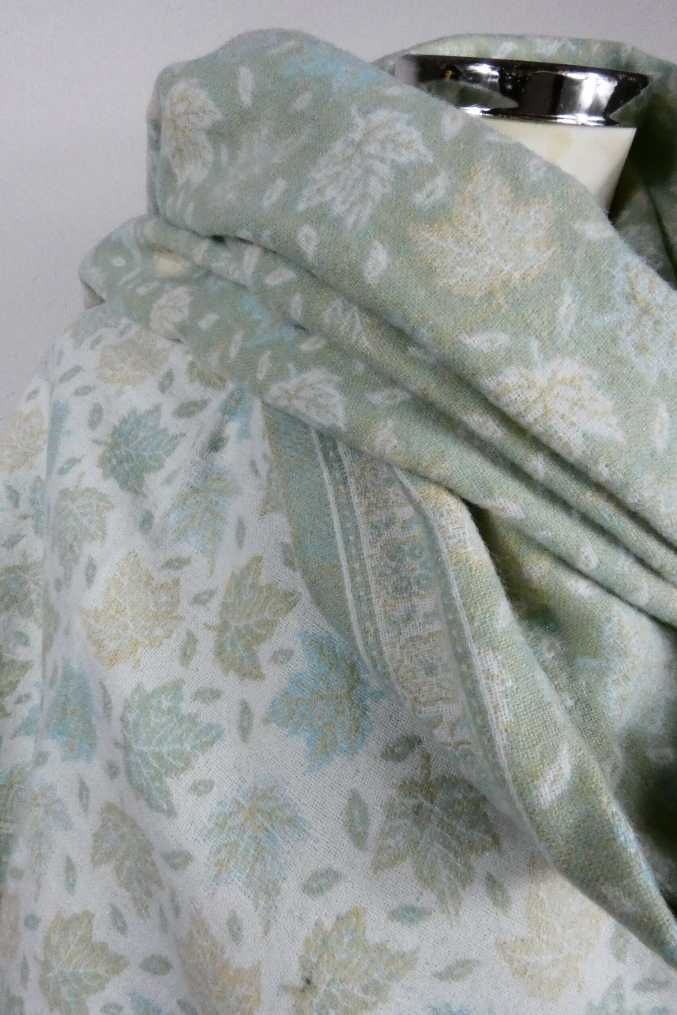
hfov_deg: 59.4
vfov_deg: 81.2
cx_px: 302
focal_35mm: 21
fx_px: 592
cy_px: 511
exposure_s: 1/60
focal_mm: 3.6
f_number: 7.1
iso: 500
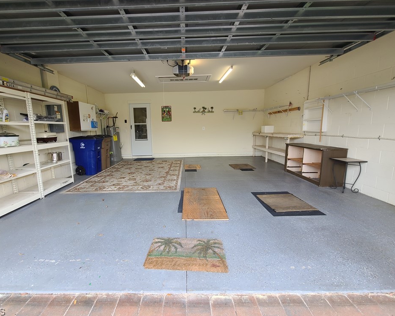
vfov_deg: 88.0
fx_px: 164
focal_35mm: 14
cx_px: 182
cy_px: 158
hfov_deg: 100.5
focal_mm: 2.2
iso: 80
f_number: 2.2
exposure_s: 1/120
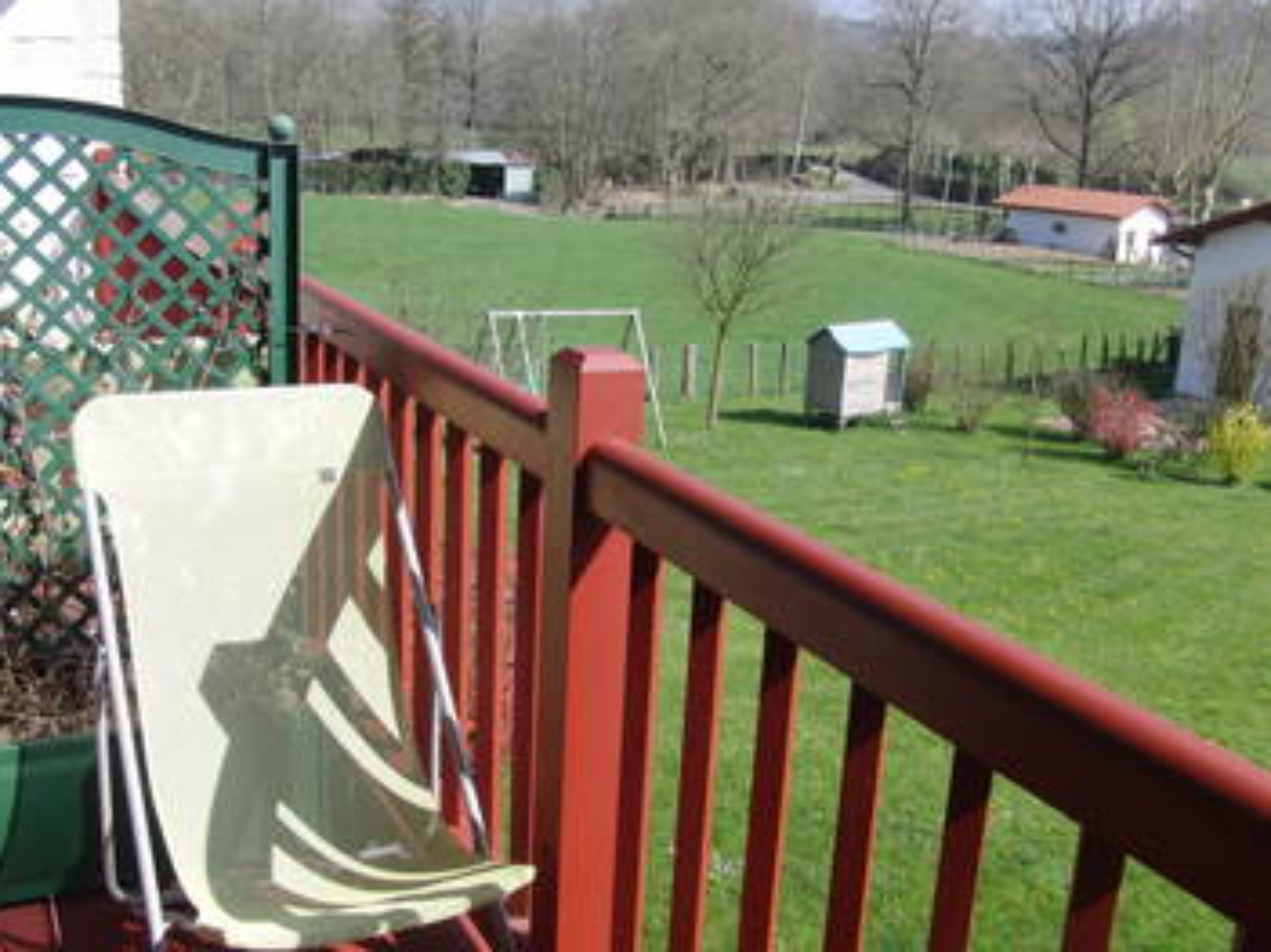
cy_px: 485
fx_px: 1395
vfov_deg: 37.7
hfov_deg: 49.0
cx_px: 630
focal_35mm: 38
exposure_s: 1/800
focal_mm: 6.42
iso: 100
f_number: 3.6
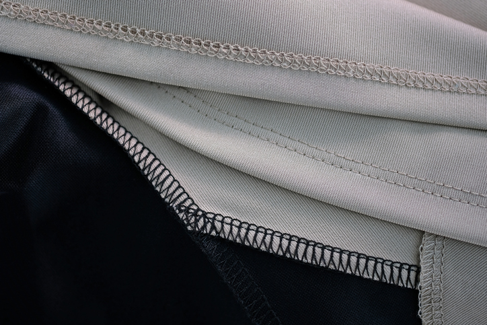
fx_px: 1218
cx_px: 244
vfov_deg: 15.2
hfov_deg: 22.6
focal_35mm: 90
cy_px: 162
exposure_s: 1/125
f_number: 2.4
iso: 200
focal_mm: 60
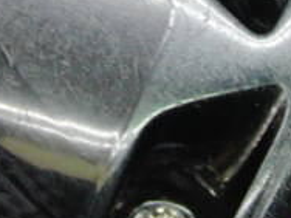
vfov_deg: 11.5
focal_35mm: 126
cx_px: 127
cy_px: -45
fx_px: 1059
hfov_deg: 15.6
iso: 400
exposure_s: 1/30
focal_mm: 6.42
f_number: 3.6
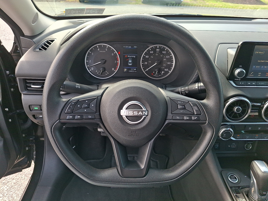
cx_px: 134
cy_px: 100
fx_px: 194
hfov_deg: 69.4
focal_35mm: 25
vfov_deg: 54.9
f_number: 1.8
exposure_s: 1/270
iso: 30
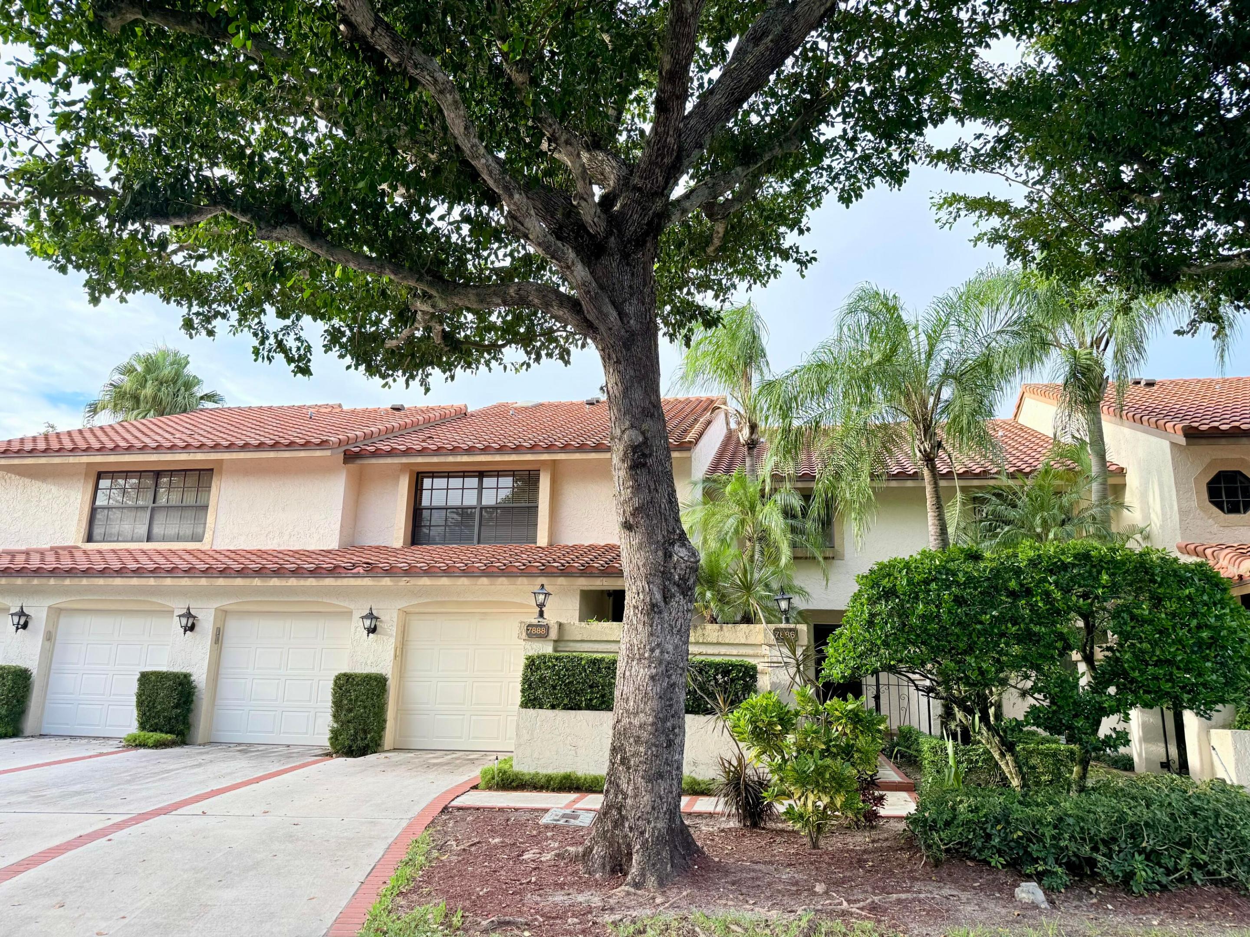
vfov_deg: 56.8
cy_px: 468
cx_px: 625
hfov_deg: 71.6
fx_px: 867
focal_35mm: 24
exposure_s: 1/796
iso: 100
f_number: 1.78
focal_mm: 6.76
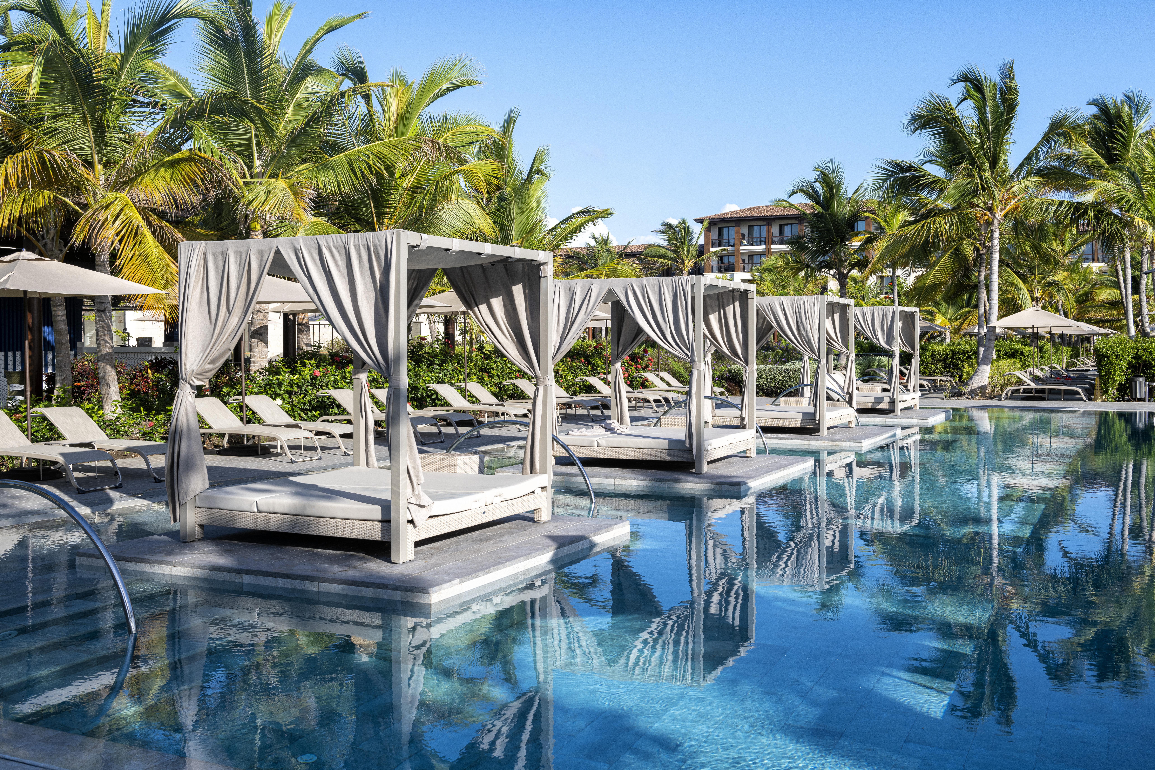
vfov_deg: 37.9
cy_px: 385
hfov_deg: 54.4
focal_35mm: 35
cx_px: 578
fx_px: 1123
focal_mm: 35
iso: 100
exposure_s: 1/200
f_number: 10
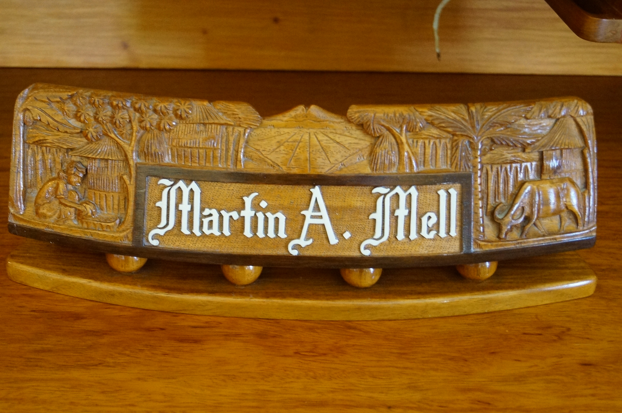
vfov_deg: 29.8
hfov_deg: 43.7
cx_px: 311
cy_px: 206
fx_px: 776
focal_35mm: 45
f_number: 4.5
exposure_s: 1/30
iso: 3200
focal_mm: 30
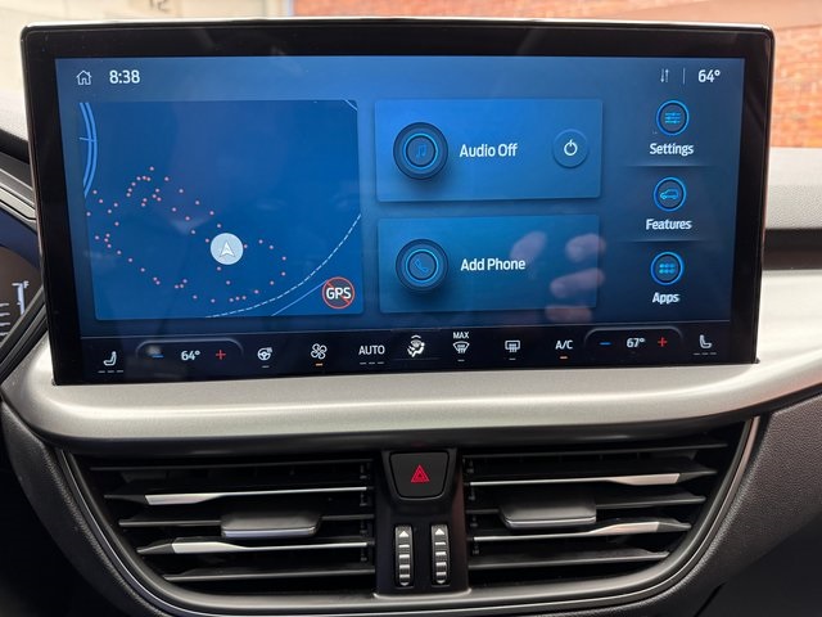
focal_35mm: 24
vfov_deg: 56.8
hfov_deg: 71.6
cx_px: 411
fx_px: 570
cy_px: 308
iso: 640
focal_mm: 6.76
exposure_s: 1/60
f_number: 1.78
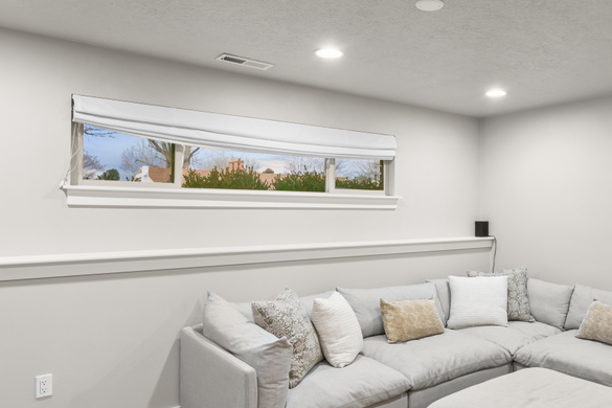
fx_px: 476
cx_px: 405
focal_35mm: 28
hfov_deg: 63.9
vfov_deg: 46.3
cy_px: 222
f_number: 10
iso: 500
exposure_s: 1/1.25
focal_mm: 16
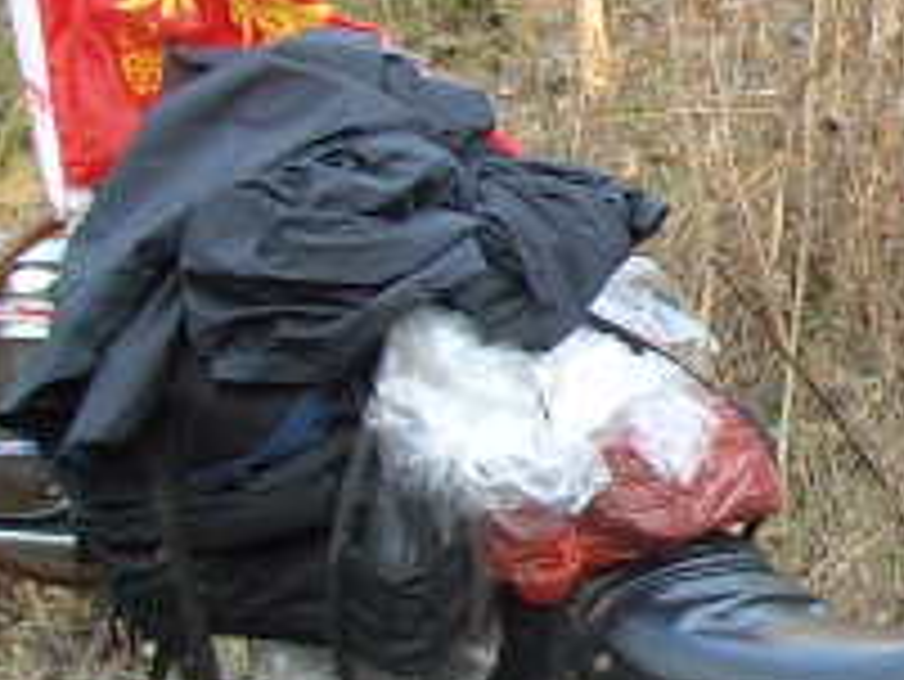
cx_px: 2033
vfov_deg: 8.3
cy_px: 455
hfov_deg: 10.0
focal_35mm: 178
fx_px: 4651
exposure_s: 1/88
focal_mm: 5.7
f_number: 2.8
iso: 64
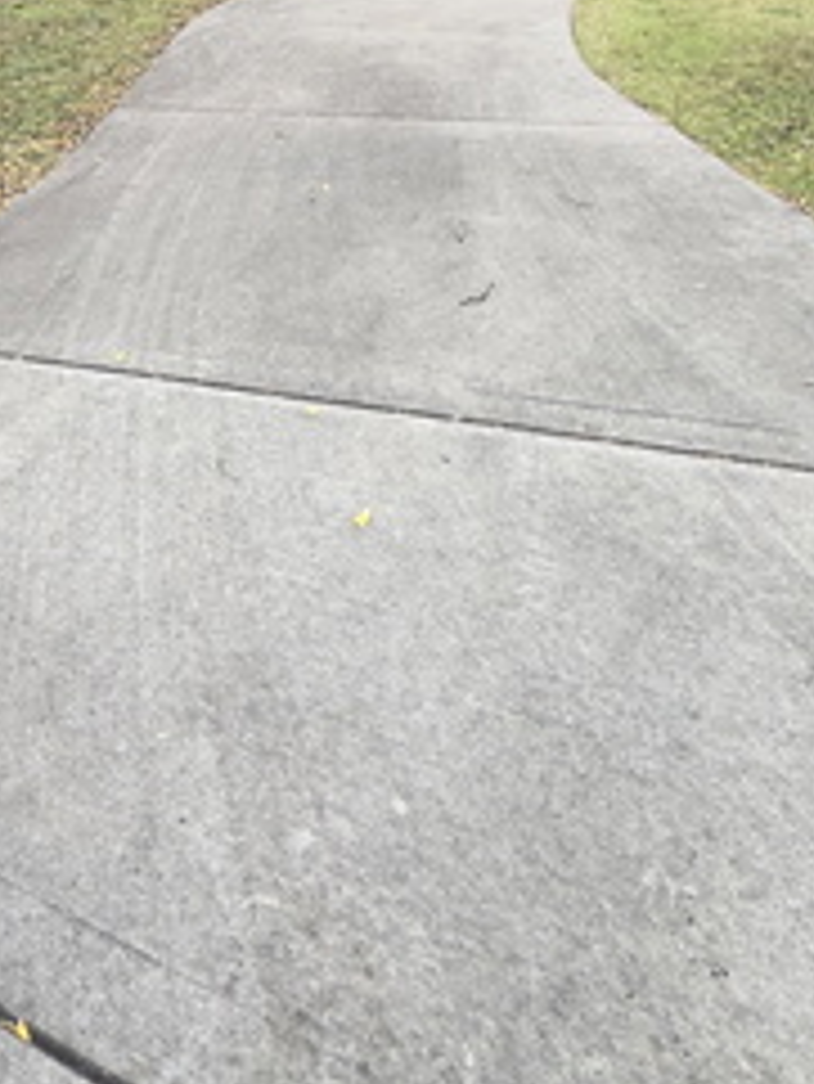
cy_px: -52
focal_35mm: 31
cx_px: 81
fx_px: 971
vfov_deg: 46.4
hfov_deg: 41.8
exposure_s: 1/200
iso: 40
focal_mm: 2.22
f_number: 2.2
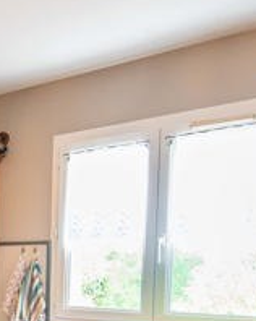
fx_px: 541
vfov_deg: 31.1
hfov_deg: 24.0
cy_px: 304
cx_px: -58
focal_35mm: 57
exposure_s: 1/40
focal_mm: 10
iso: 640
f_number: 4.5
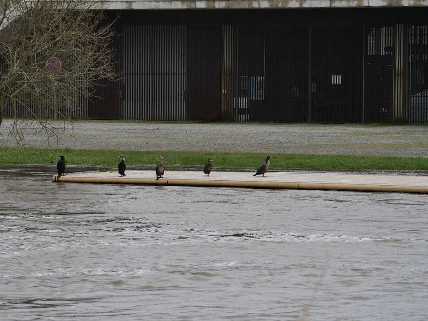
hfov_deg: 9.3
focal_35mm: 213
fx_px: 2633
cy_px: 157
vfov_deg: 7.0
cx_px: 212
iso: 200
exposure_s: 1/640
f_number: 5
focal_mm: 100
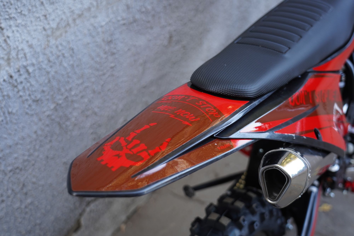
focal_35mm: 44
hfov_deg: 44.5
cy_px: 118
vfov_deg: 30.5
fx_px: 433
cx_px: 177
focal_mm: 44
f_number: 4
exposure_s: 1/160
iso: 500
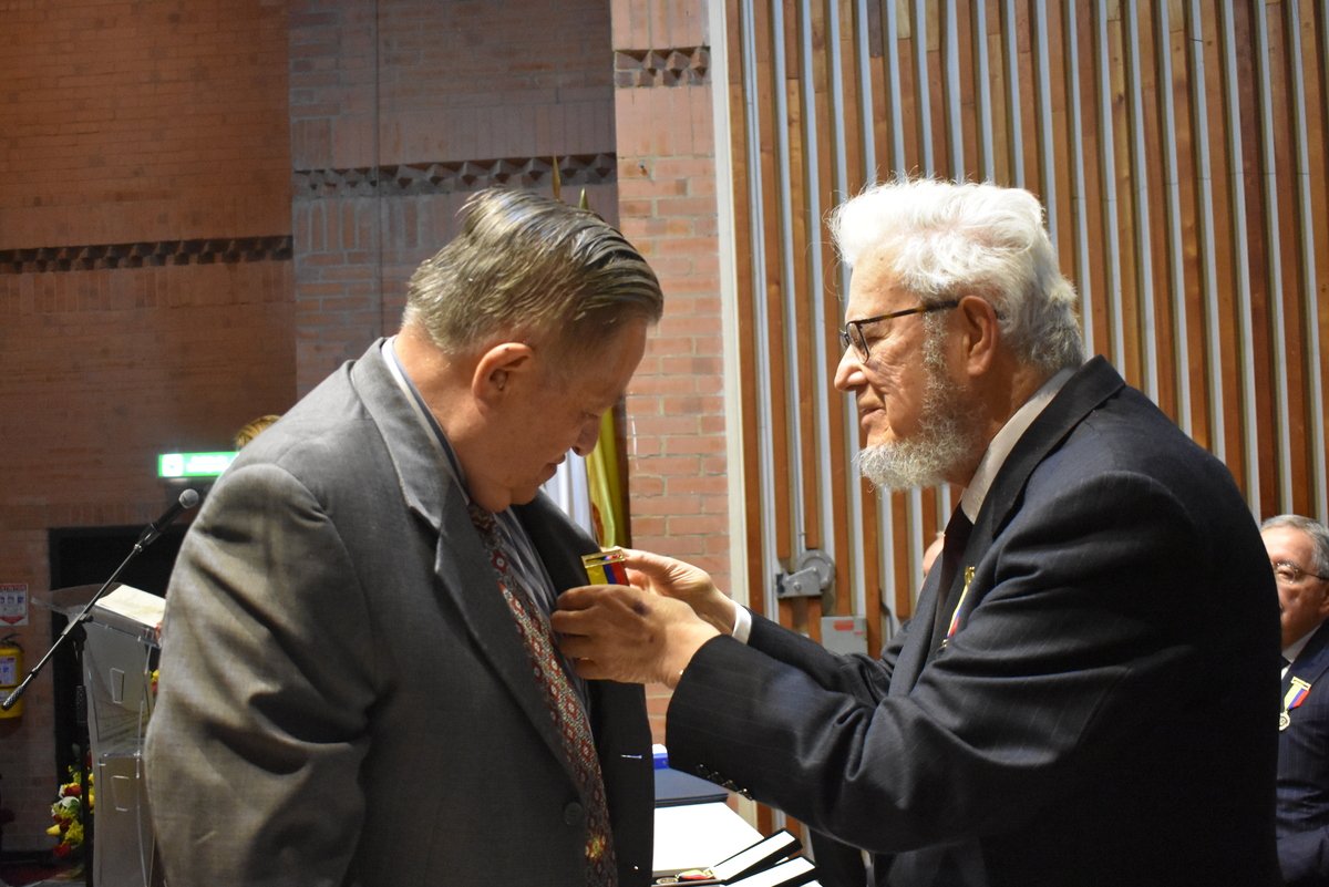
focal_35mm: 36
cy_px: 444
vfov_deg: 36.9
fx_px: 1329
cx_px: 664
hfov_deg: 53.1
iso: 5600
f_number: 4
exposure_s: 1/60
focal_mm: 24
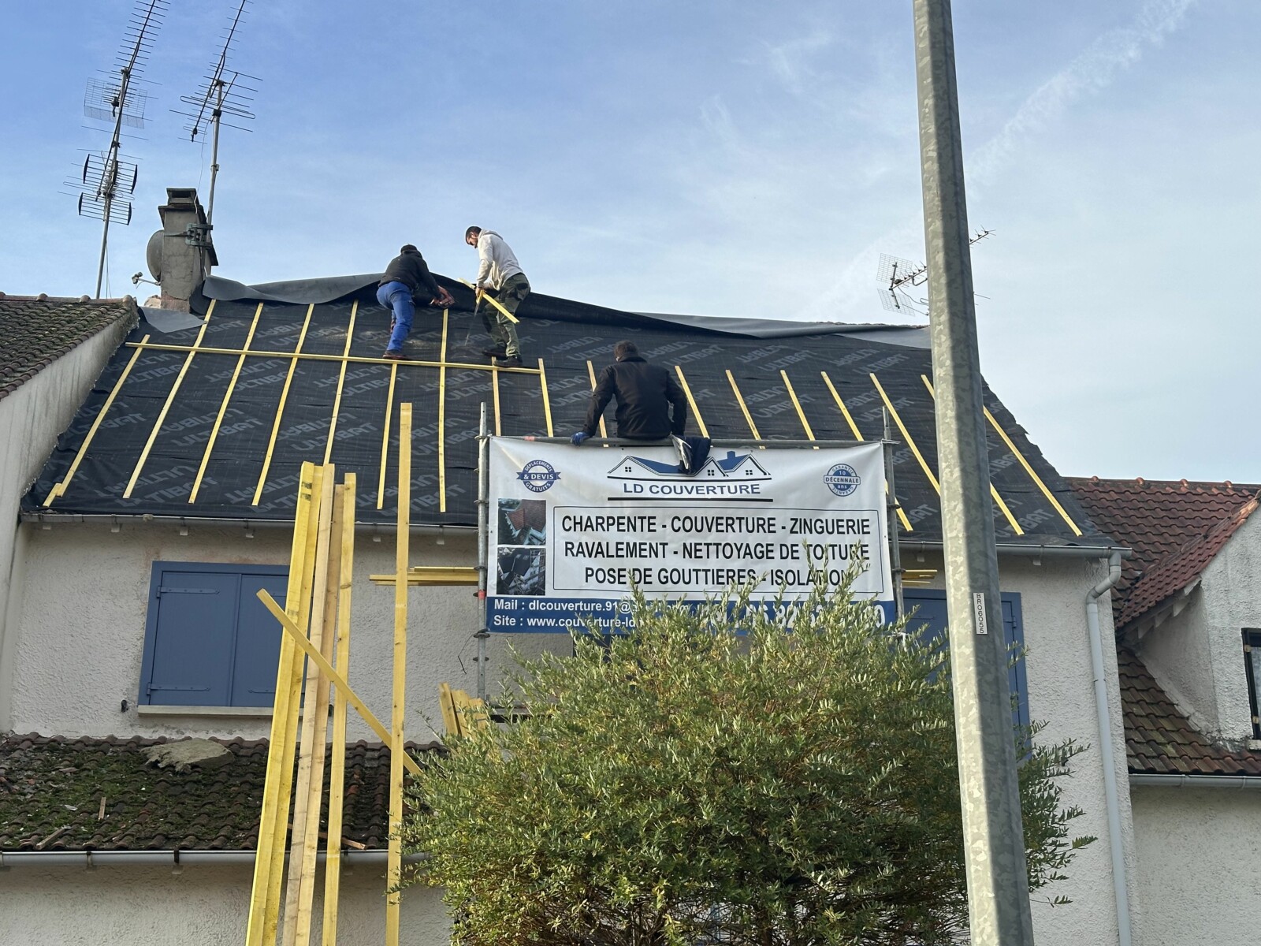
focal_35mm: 48
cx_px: 630
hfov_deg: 39.7
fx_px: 1749
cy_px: 473
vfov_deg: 30.3
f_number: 1.78
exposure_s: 1/1953
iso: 64
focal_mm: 6.86
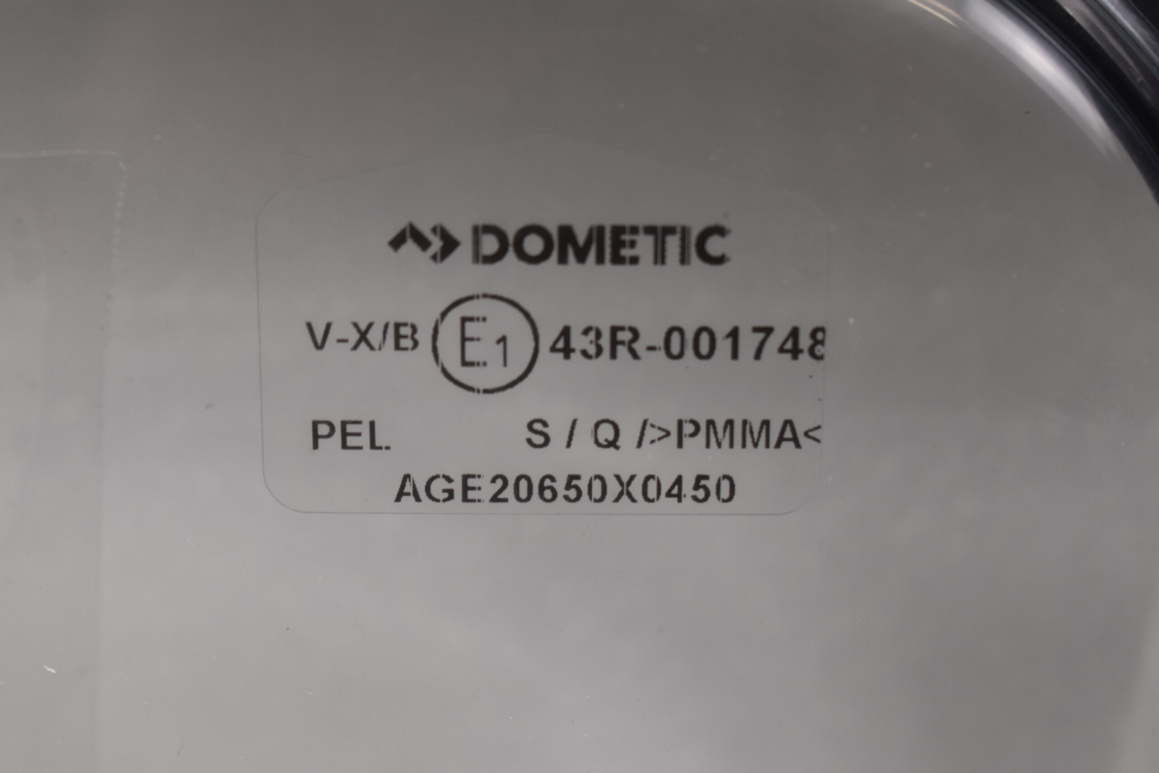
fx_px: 2656
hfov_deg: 24.6
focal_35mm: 82
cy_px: 386
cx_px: 580
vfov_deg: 16.6
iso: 400
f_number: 6.3
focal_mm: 55
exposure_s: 1/60
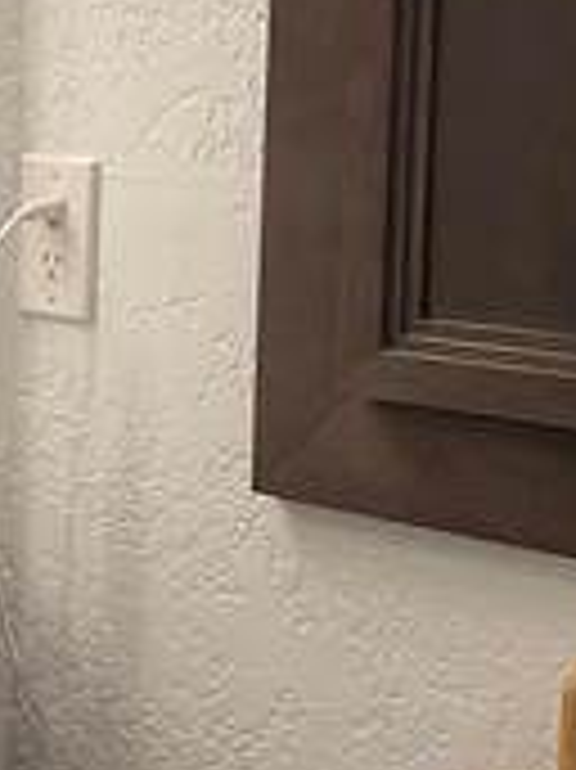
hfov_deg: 13.4
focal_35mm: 102
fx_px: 2266
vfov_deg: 19.2
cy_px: 279
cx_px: -374
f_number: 1.8
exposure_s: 1/60
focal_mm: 3
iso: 40
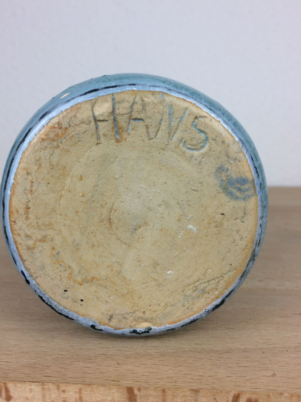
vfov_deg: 58.3
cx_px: 143
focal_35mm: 31
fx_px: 359
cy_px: 190
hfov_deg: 45.4
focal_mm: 4.15
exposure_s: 1/100
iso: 40
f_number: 2.2
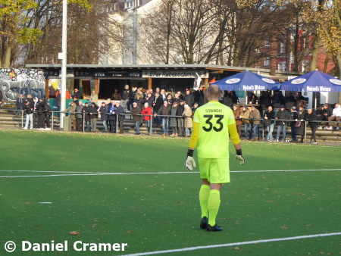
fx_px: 1331
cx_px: 170
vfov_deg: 11.0
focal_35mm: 135
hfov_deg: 14.6
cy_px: 128
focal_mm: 24.2
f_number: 5.3
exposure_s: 1/80
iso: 80
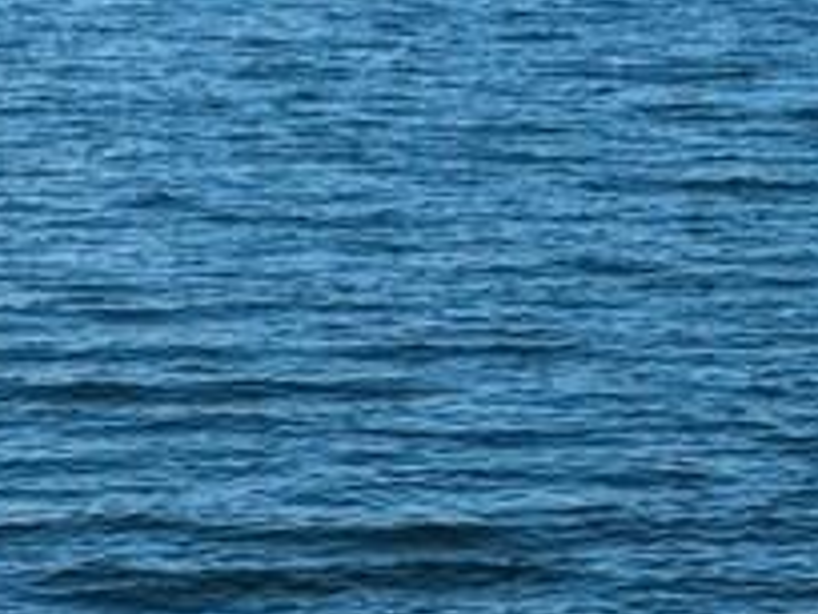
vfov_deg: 8.4
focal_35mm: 169
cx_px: 970
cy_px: -568
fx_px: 3994
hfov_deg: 11.5
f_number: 8
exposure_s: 1/500
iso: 250
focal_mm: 35
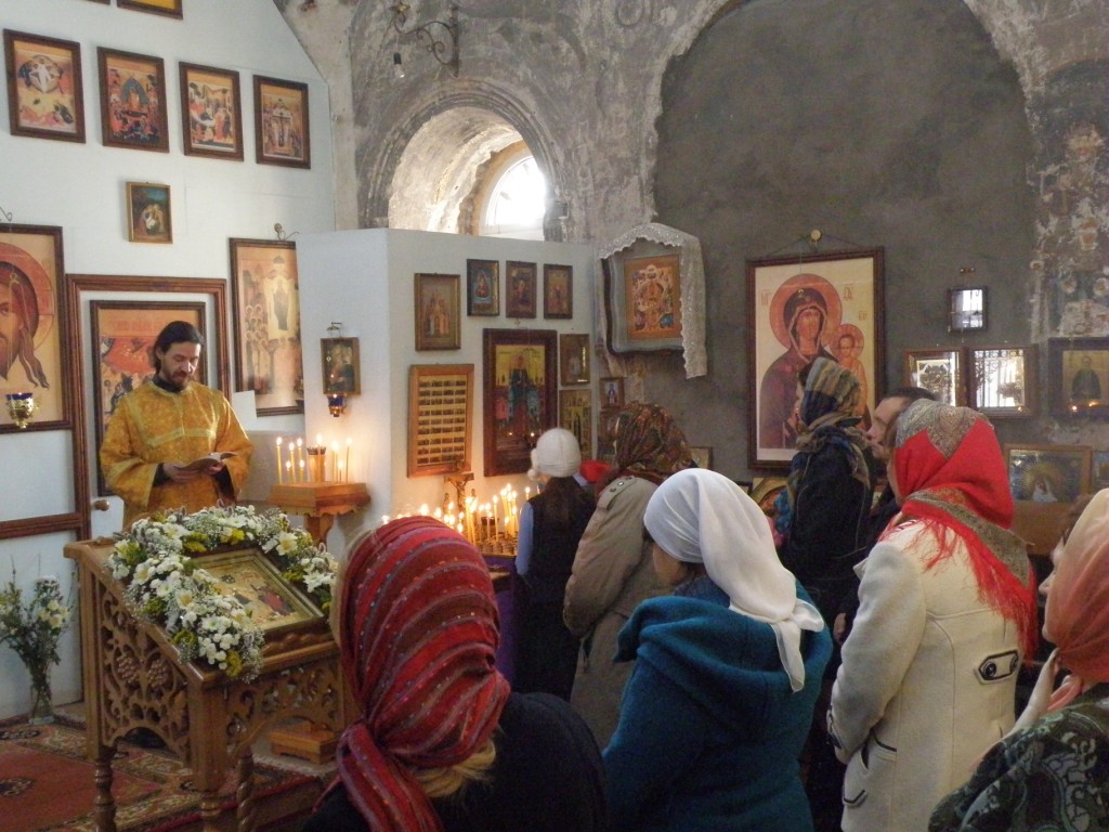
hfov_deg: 43.9
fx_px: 1378
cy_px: 416
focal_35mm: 43
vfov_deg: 33.6
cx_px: 554
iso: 800
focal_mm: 7.68
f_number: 3.3
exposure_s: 1/80
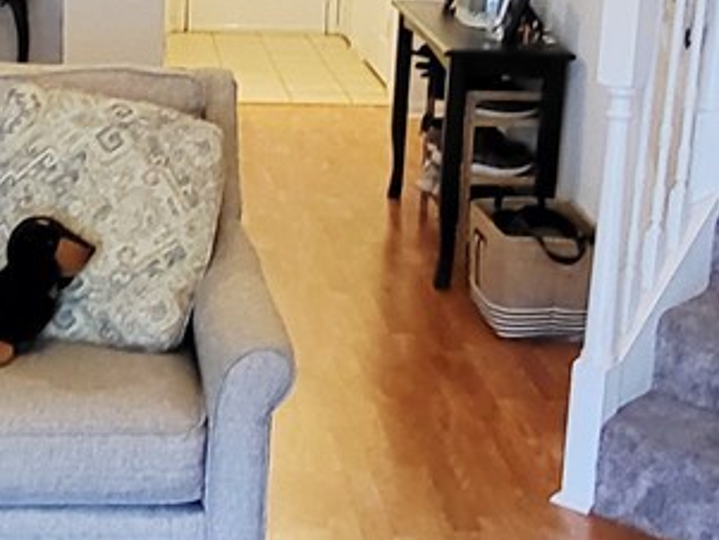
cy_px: 146
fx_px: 1434
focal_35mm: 69
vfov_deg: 21.2
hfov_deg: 27.9
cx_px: 225
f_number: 2.2
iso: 320
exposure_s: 1/40
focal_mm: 1.74
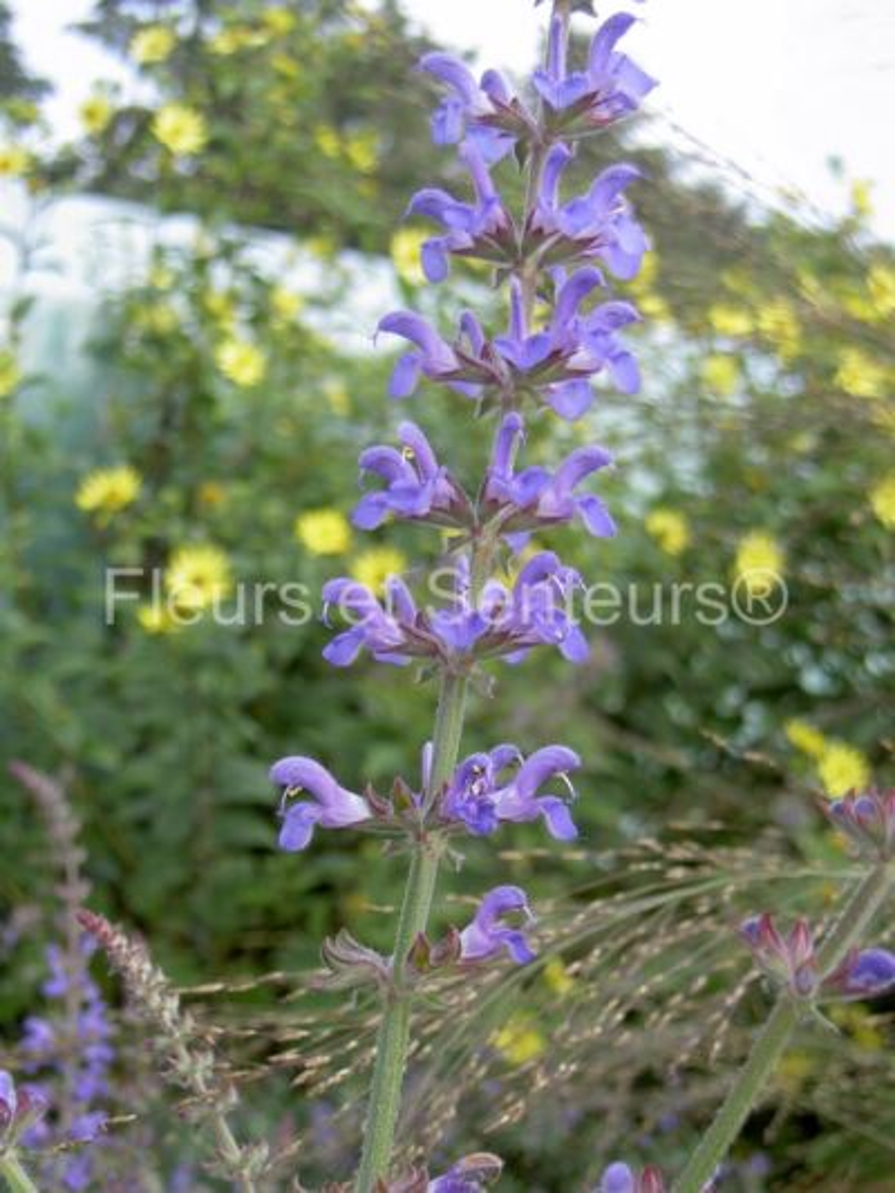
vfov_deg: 34.9
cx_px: 448
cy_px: 596
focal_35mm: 55
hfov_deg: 26.6
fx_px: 1895
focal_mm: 11.3
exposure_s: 1/189
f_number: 3.3
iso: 100
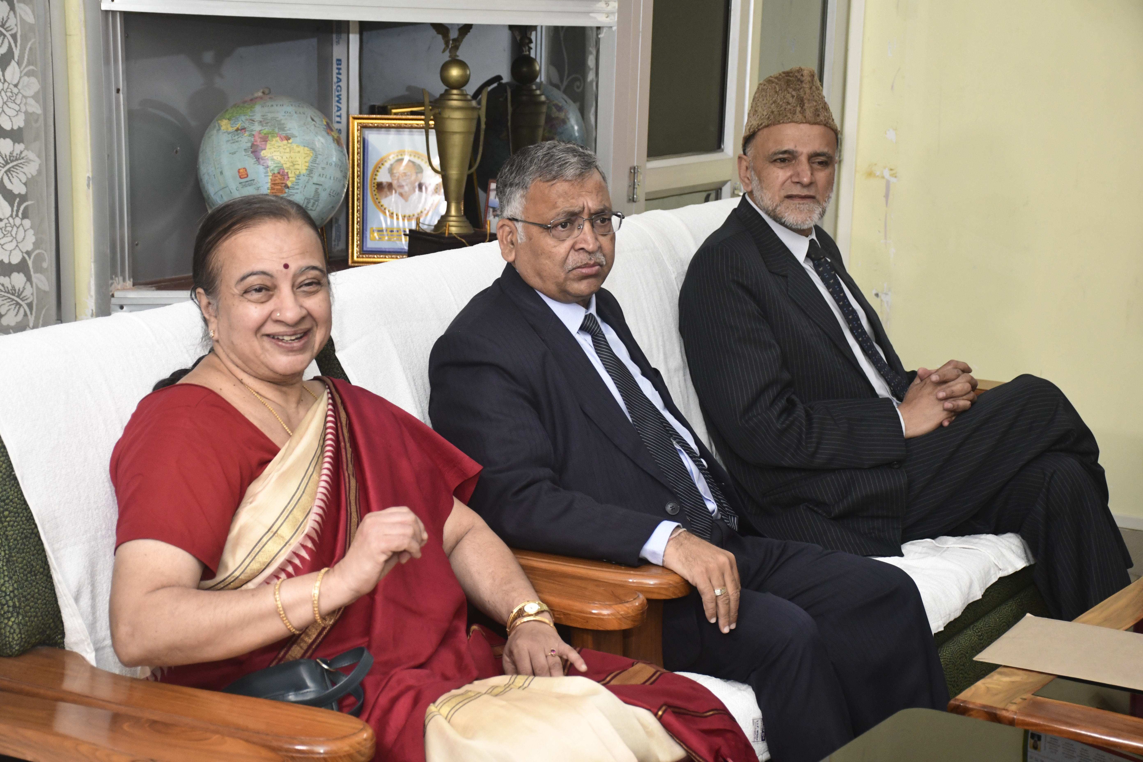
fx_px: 2381
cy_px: 381
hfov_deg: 27.0
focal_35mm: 75
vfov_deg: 18.2
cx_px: 572
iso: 2000
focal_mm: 50
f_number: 4.8
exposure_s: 1/200
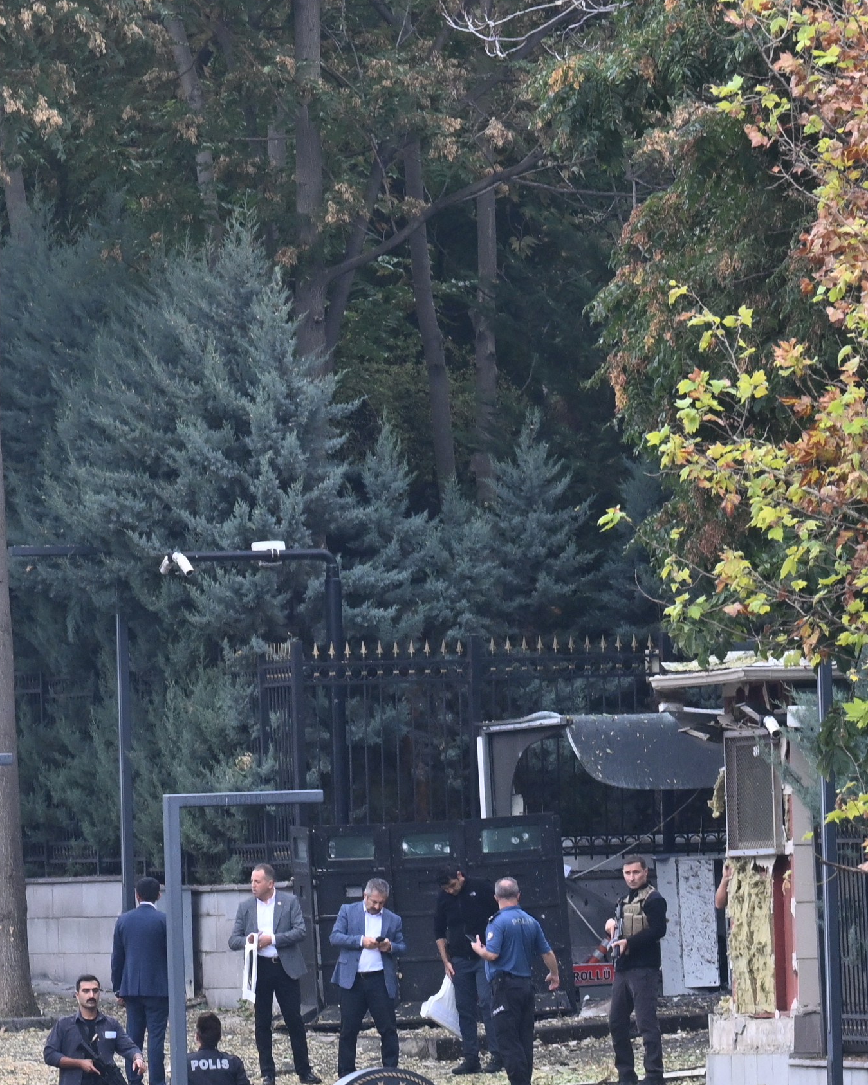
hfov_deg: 2.3
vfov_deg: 2.9
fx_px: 21617
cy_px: 608
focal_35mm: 673
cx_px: 13
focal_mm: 200
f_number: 8
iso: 800
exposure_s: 1/200
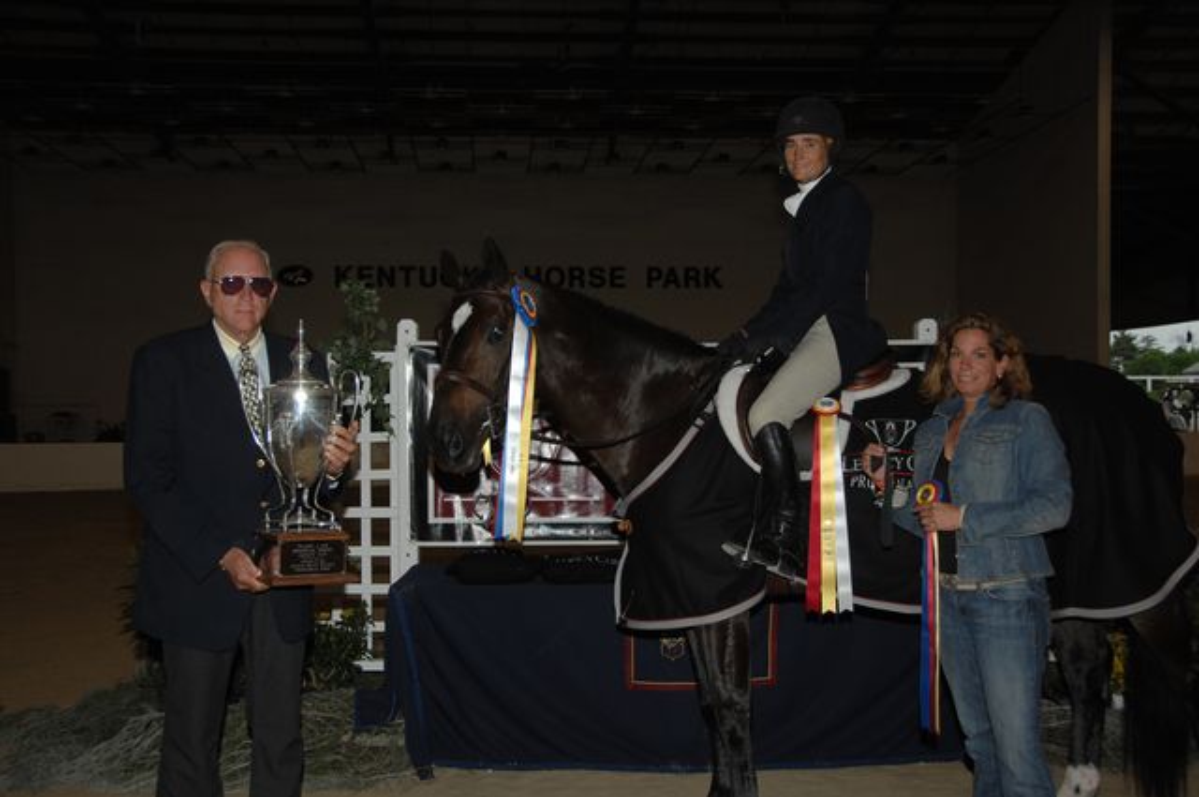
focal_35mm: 39
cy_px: 398
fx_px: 1297
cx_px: 600
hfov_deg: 49.6
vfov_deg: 34.1
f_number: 3.8
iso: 200
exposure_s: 1/125
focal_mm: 26
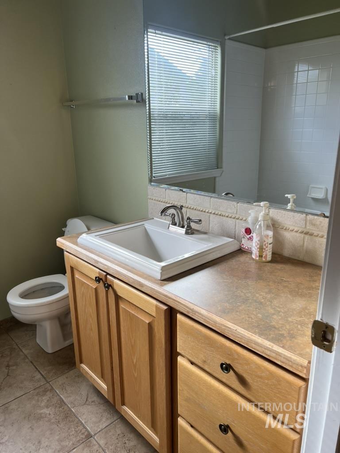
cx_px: 170
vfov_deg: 67.3
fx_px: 340
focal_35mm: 26
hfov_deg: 53.1
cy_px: 226
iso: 40
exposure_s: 1/120
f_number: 1.5
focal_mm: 5.7
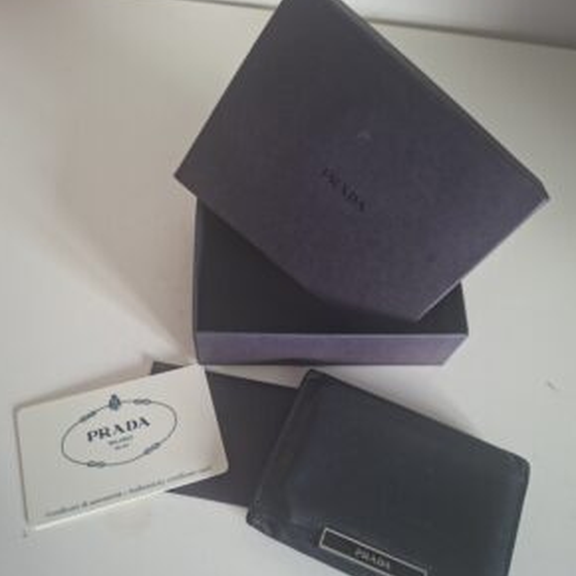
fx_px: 527
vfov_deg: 56.9
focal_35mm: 28
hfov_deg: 57.3
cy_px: 342
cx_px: 290
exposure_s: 1/25
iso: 400
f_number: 1.8
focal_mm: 5.54
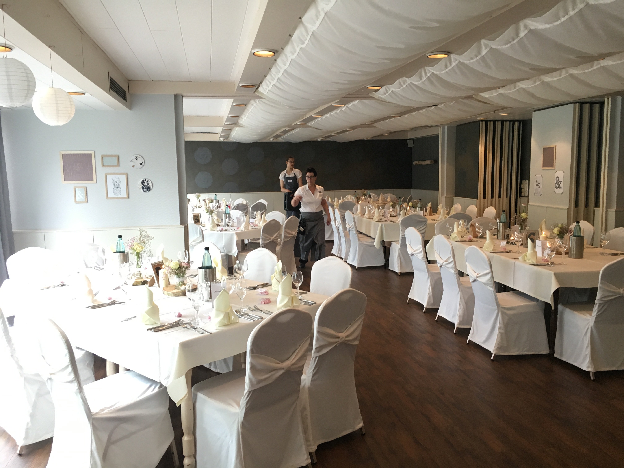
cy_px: 234
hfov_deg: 61.7
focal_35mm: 29
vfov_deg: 48.2
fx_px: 523
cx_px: 312
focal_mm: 4.15
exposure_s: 1/33
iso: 100
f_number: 2.2
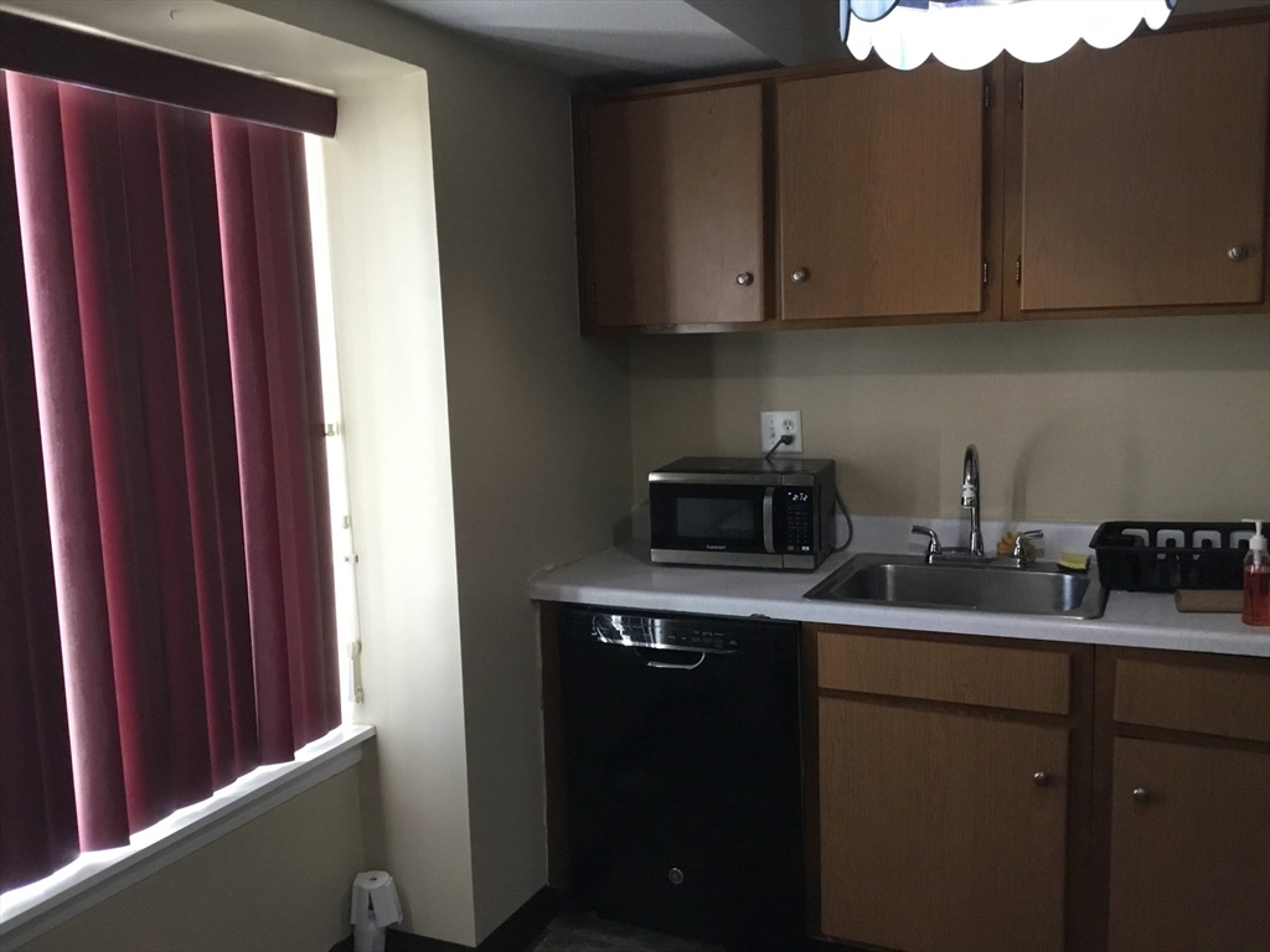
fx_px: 1137
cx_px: 635
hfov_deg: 58.4
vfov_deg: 45.4
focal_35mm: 31
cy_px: 476
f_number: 2.4
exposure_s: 1/30
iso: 125
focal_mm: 3.3
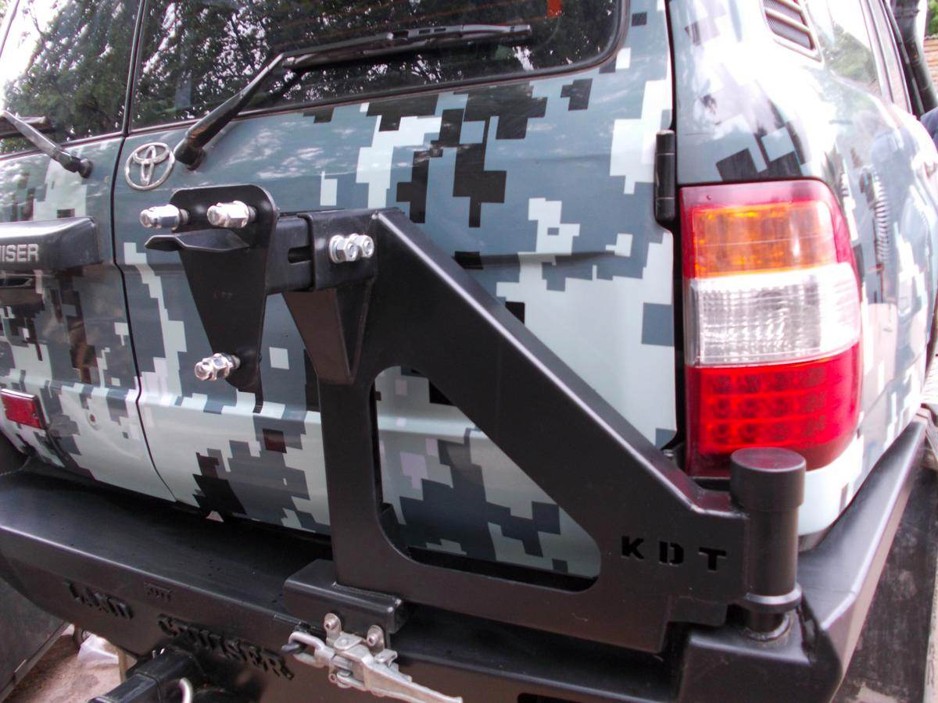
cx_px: 469
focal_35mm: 28
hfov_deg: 63.4
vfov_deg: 49.7
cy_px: 352
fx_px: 759
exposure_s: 1/40
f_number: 2.7
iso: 80
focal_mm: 4
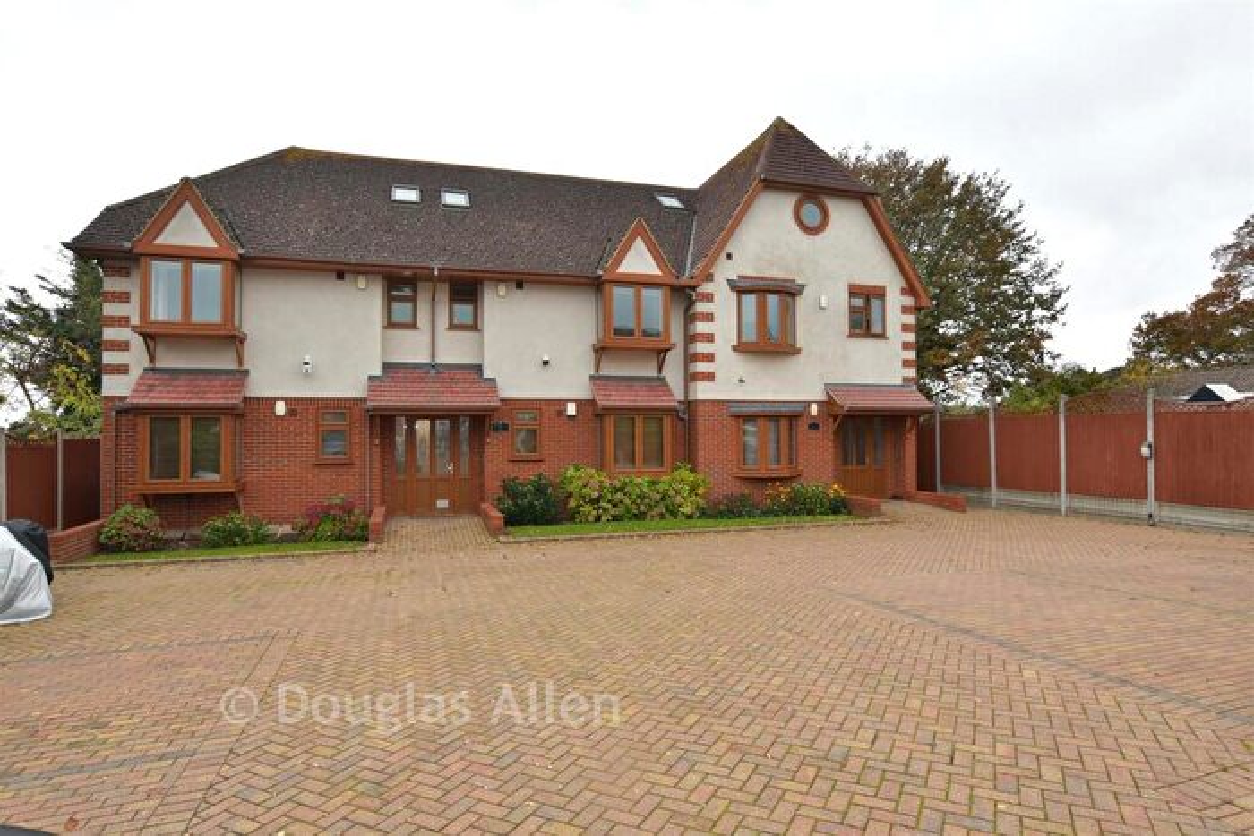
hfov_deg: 86.9
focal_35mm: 19
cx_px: 627
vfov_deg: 64.6
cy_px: 418
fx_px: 662
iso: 160
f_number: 8
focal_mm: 13
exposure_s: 1/25
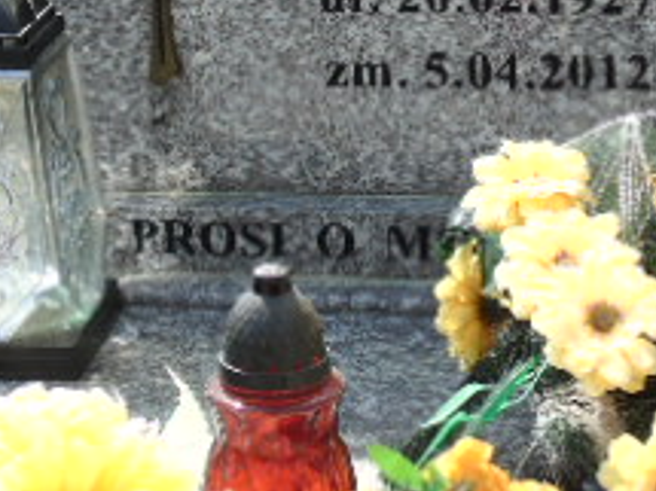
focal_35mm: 161
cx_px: 363
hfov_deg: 12.3
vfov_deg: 9.2
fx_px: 3049
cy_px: 30
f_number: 4.3
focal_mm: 9.6
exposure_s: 1/500
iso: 80
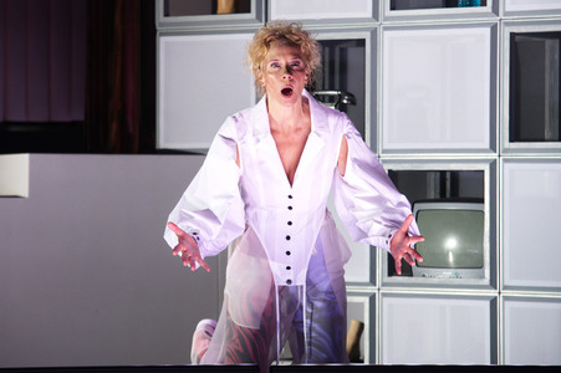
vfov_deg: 10.1
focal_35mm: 135
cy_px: 186
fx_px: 2102
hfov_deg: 15.2
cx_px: 280
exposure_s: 1/320
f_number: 5
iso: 1600
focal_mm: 135
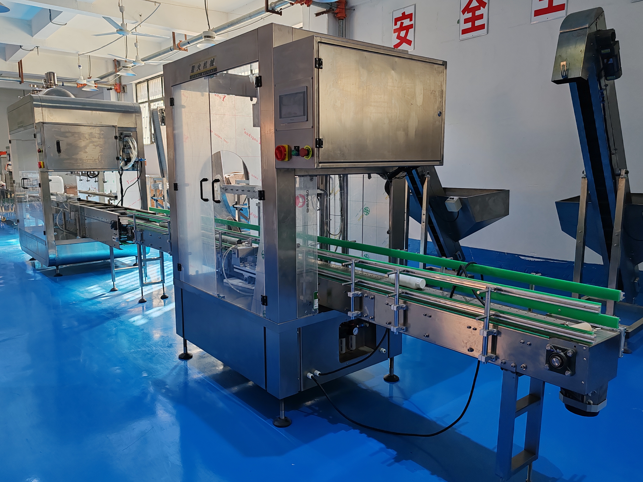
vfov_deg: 51.4
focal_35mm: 27
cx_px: 322
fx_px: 502
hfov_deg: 65.3
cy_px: 241
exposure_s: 1/100
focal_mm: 6.12
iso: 320
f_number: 1.9
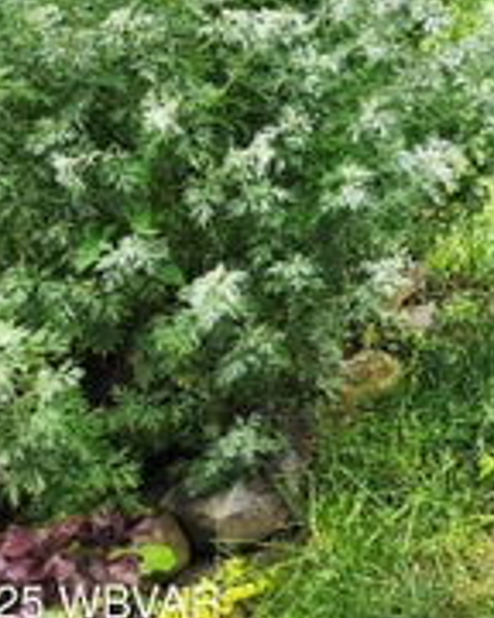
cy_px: -144
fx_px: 1462
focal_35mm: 80
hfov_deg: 15.3
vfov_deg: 21.9
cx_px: 1002
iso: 32
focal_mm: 5.4
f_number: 1.8
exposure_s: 1/182
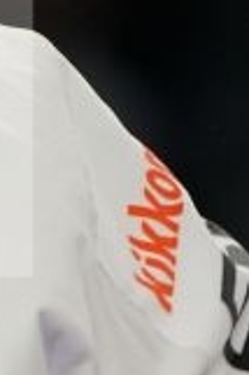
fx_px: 30971
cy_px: 890
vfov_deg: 0.7
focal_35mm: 2979
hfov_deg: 0.5
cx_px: -184
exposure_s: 1/400
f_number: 2.8
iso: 500
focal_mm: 400
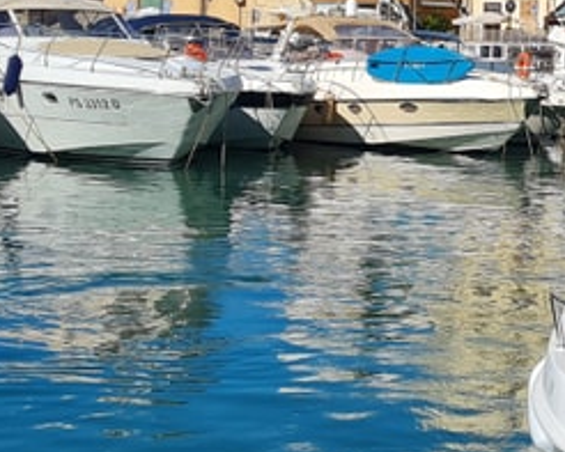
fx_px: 1723
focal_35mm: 103
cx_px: 547
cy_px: 96
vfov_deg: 14.9
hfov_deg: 18.2
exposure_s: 1/4336
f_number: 1.8
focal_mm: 5.4
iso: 50
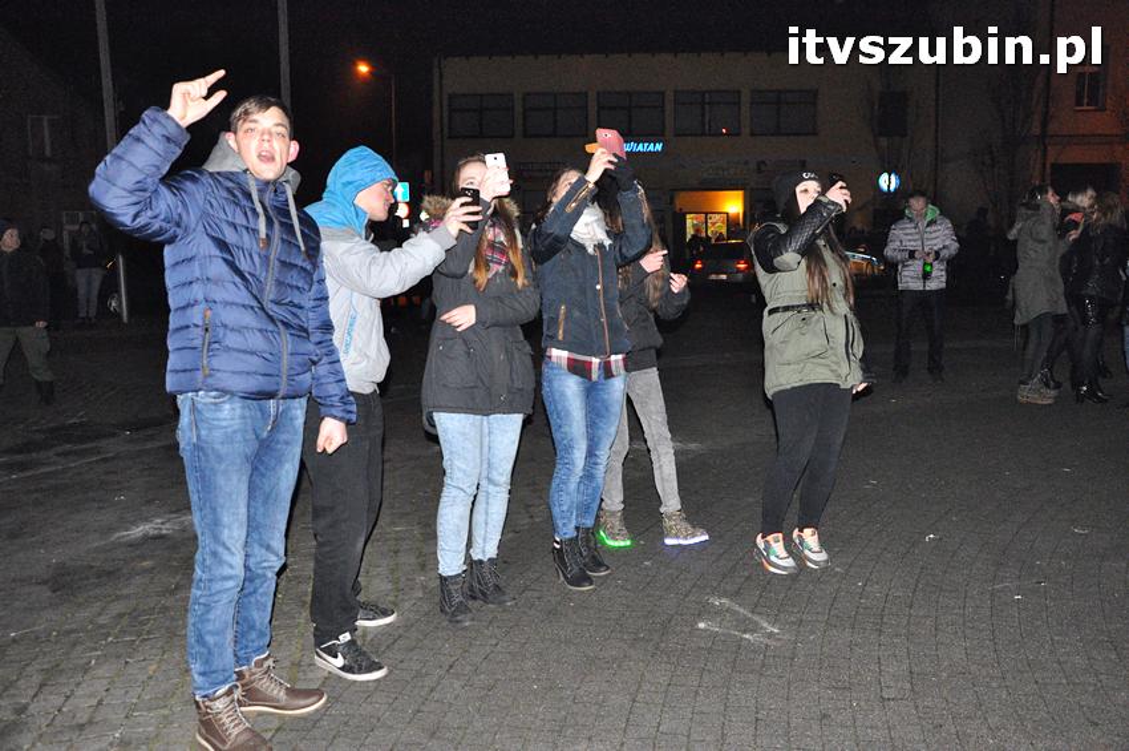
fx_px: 1034
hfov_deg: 57.3
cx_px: 564
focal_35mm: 33
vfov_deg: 39.9
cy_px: 376
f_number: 5.6
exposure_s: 1/60
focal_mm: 22
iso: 3200
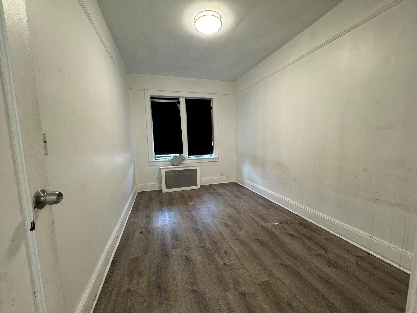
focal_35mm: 14
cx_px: 208
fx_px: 169
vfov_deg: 85.7
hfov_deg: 102.1
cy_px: 156
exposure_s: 1/60
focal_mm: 2.22
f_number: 2.2
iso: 160
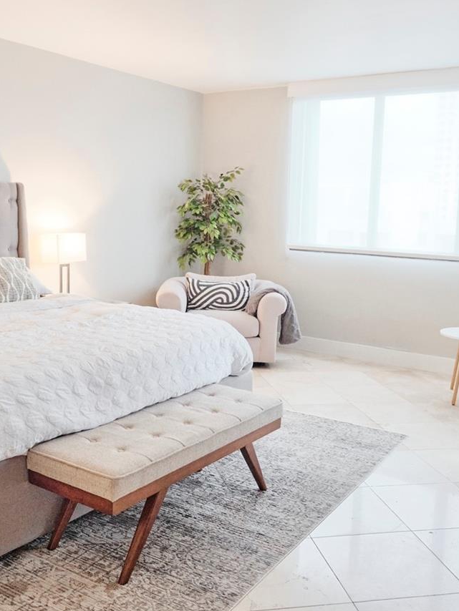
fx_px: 636
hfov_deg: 39.6
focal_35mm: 36
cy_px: 278
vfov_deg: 51.3
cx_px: 193
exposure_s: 1/250
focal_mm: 13
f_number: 2
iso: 5000
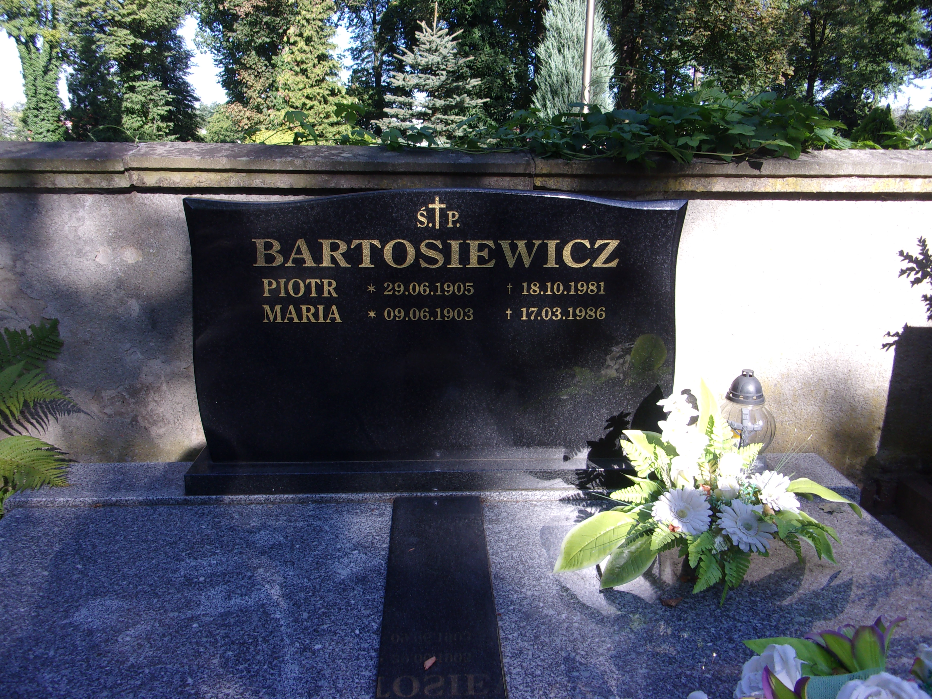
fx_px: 754
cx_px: 466
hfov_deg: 63.4
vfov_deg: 49.7
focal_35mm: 28
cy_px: 350
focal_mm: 5.1
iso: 80
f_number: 3.9
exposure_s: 1/170
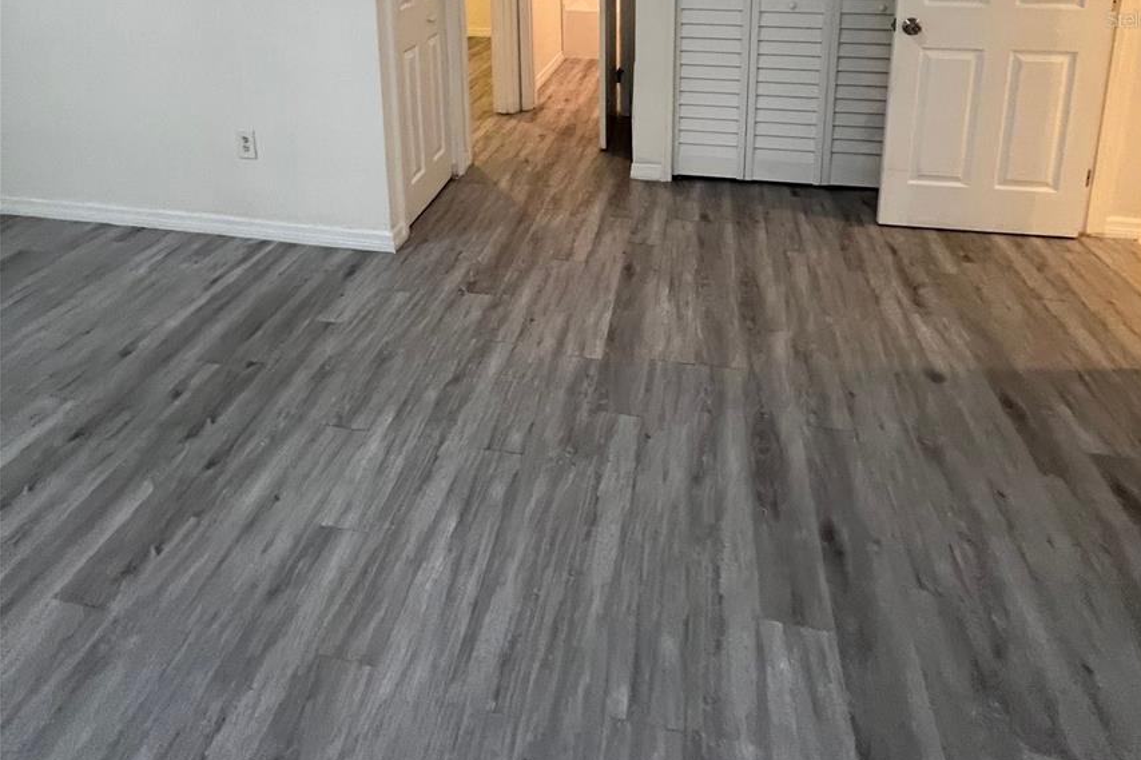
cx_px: 600
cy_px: 19
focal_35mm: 19
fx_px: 602
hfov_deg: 86.8
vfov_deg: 52.7
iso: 250
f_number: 1.8
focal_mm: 1.57
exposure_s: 1/60
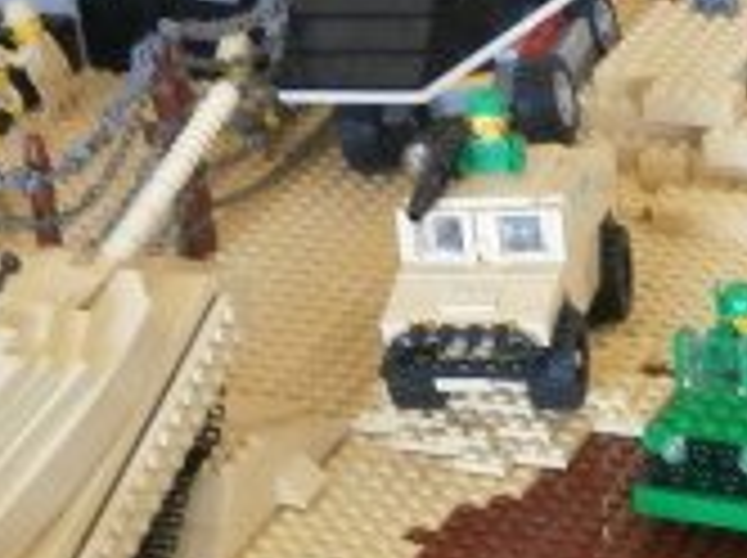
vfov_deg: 9.5
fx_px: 3275
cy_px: 806
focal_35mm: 152
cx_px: 1044
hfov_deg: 12.5
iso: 200
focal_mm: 8.3
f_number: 3.4
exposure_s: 1/13
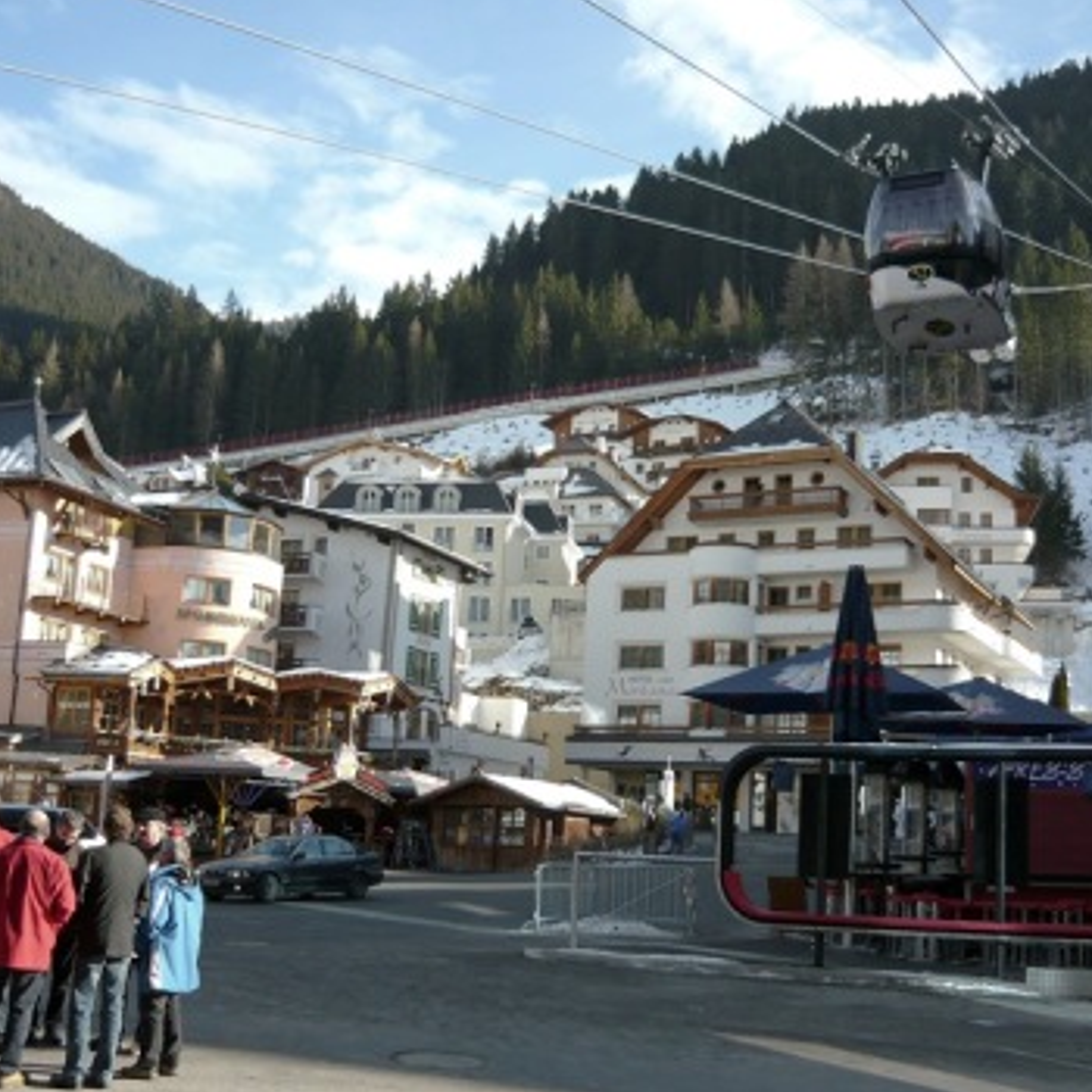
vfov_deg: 41.9
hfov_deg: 41.9
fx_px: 1428
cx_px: 524
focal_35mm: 40
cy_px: 537
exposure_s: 1/640
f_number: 2.8
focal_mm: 5.5
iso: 100
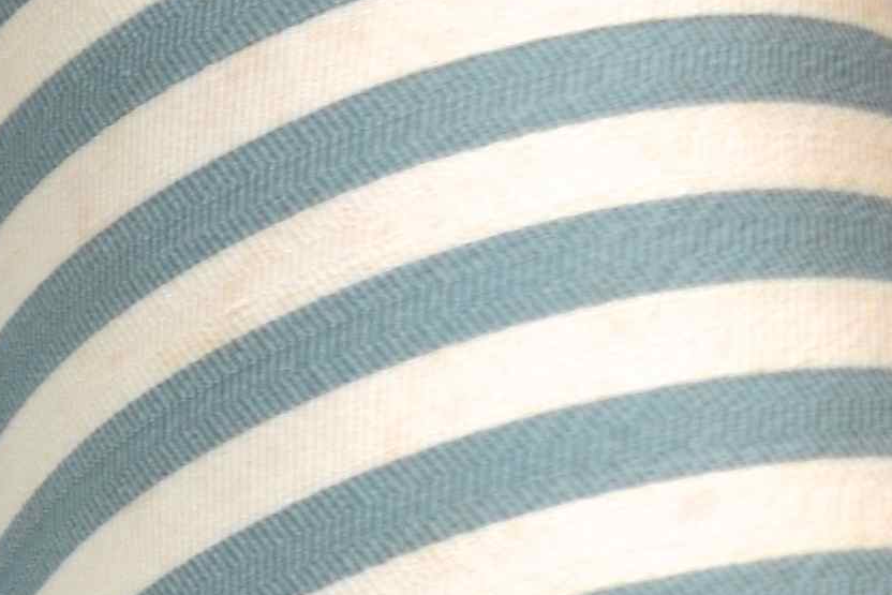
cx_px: -1887
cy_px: 1070
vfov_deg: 5.7
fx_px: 5898
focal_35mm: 238
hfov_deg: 7.5
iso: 100
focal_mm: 22
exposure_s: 1/60
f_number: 3.8
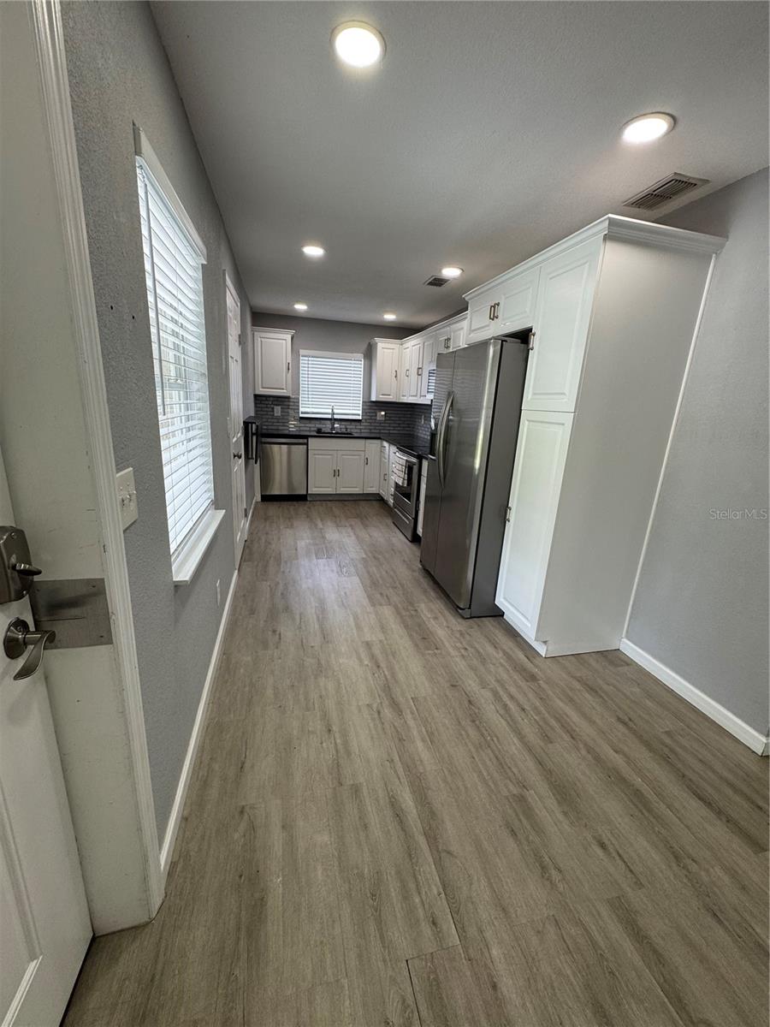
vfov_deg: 102.1
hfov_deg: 85.7
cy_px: 514
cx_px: 385
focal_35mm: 14
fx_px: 415
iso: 125
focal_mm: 2.22
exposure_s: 1/120
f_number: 2.2
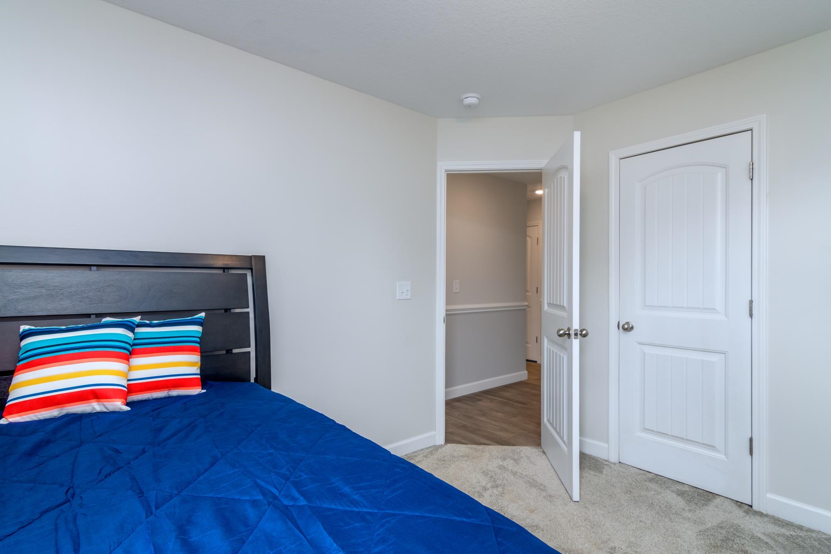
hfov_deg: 96.7
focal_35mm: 16
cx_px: 416
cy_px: 277
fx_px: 369
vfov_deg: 73.7
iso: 320
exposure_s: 1/15
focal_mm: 11
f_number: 7.1
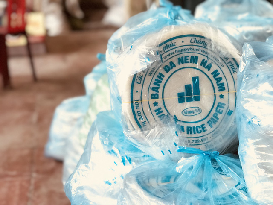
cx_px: 136
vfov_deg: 25.7
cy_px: 102
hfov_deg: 33.8
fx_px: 450
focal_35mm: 57
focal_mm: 6.6
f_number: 2.8
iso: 500
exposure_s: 1/50
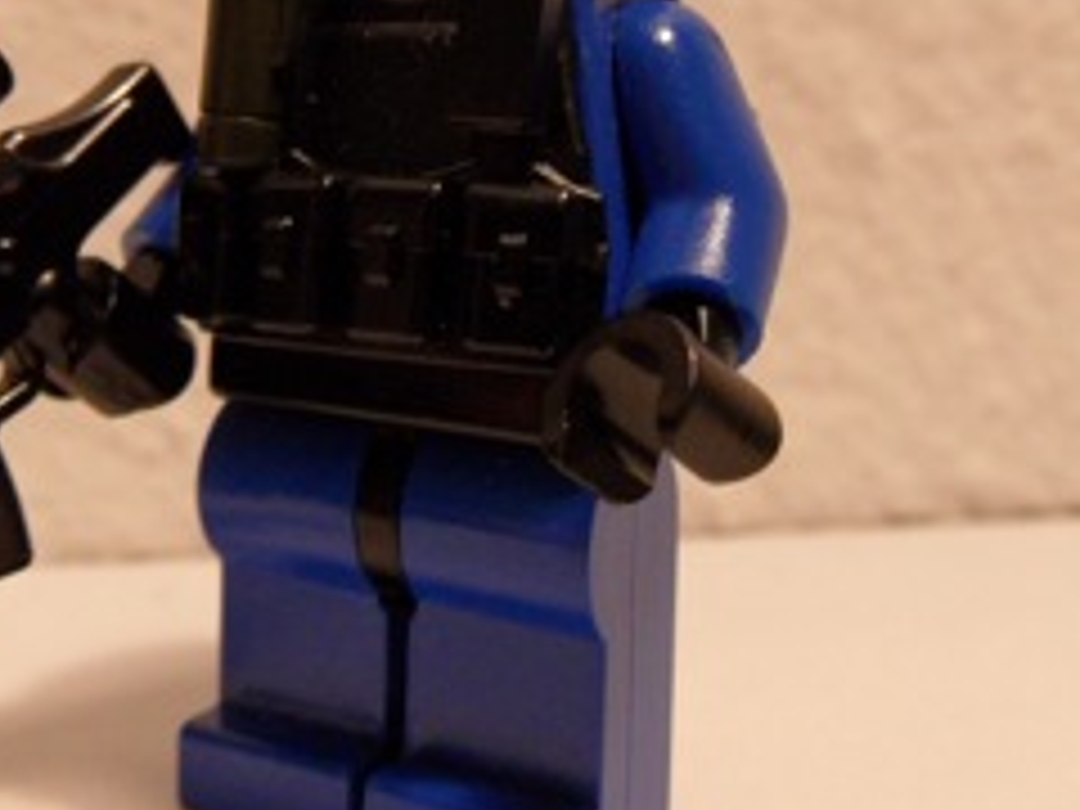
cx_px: 351
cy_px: 268
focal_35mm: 50
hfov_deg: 37.7
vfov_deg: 28.9
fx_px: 1560
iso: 200
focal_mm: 3.9
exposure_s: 1/15
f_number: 3.2
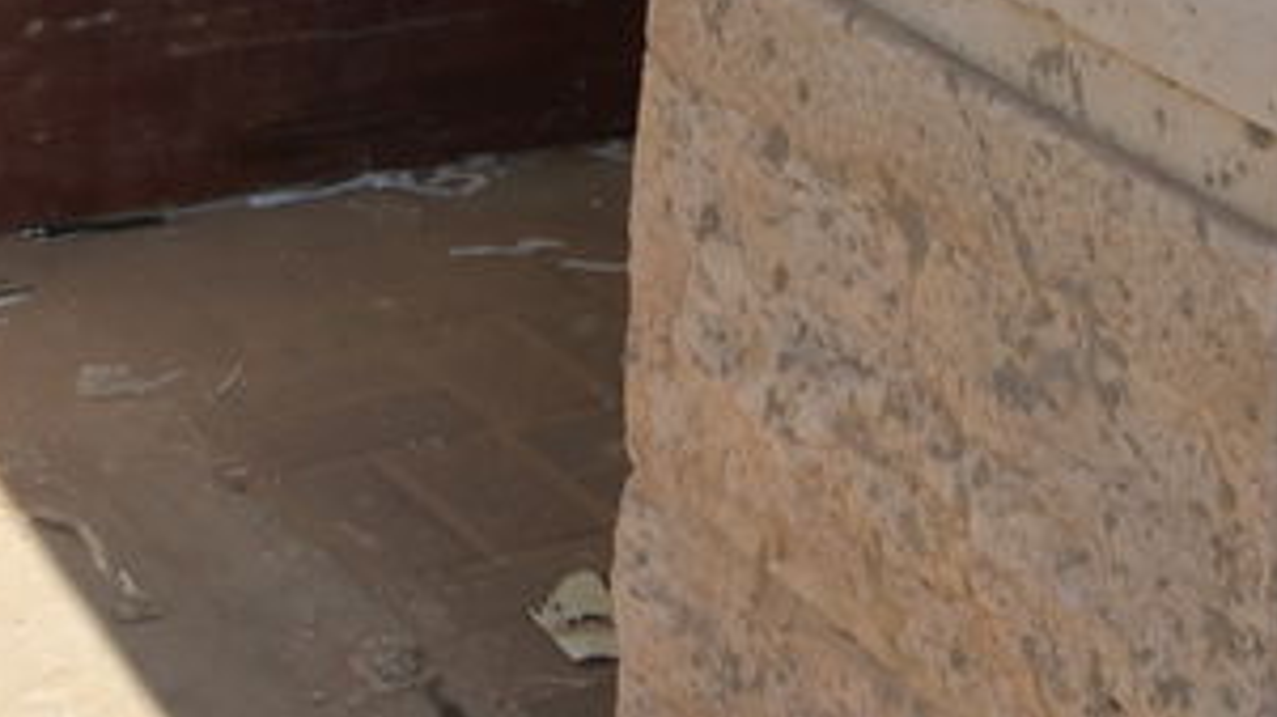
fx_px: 3960
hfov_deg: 18.3
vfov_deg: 9.2
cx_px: 840
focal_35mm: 117
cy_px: -1069
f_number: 14
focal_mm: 24
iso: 800
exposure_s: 1/200
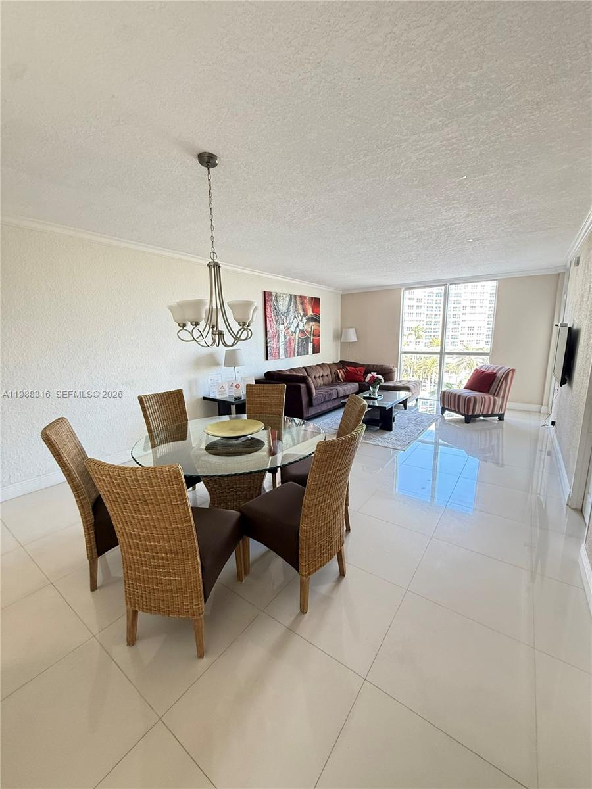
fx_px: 319
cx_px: 296
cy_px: 394
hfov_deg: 85.7
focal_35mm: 14
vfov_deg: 102.1
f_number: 2.2
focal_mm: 2.22
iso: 320
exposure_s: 1/99
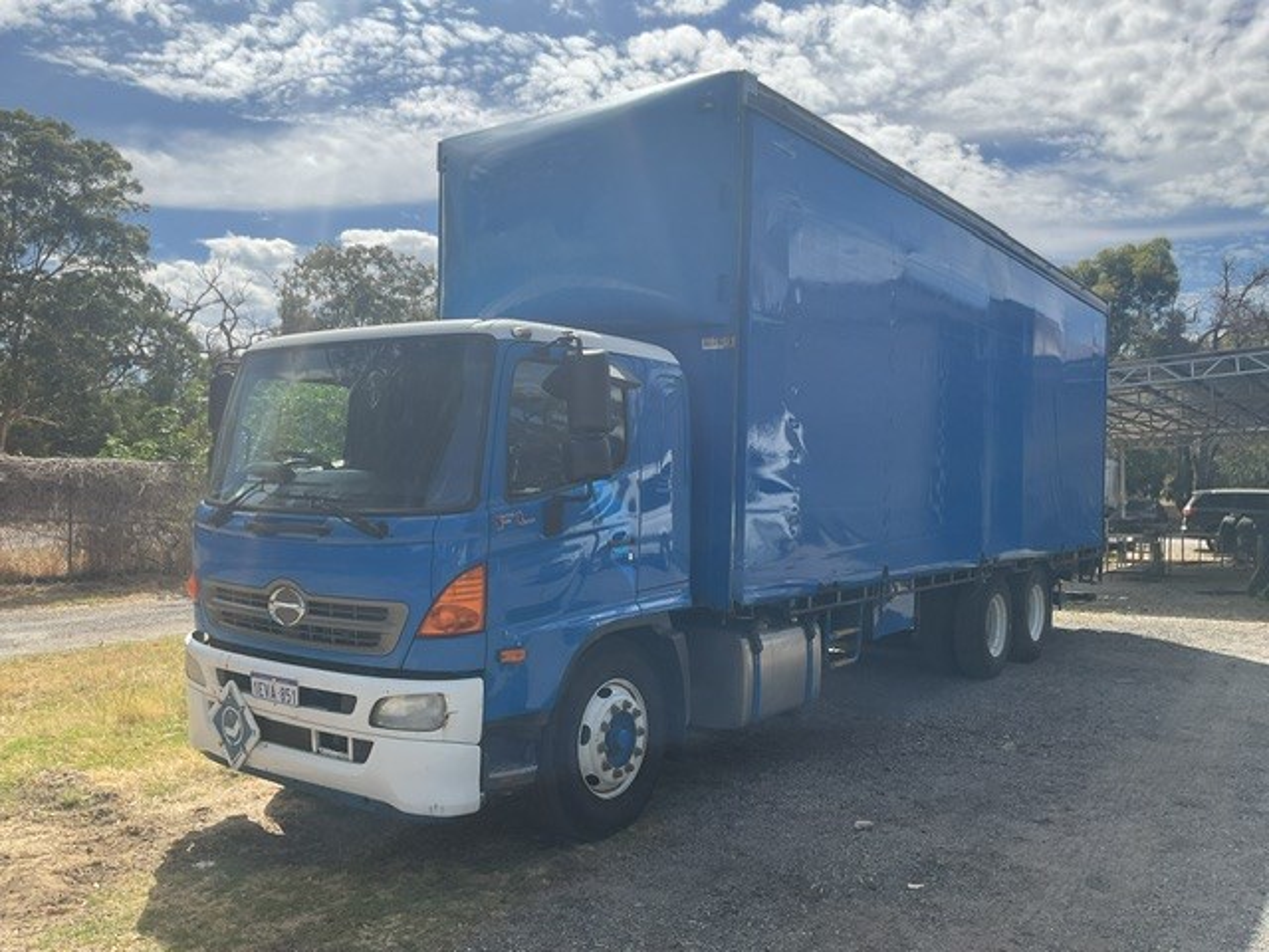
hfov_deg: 61.7
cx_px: 634
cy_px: 476
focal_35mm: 29
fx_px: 1063
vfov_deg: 48.2
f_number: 1.8
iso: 16
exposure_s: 1/2058
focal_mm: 3
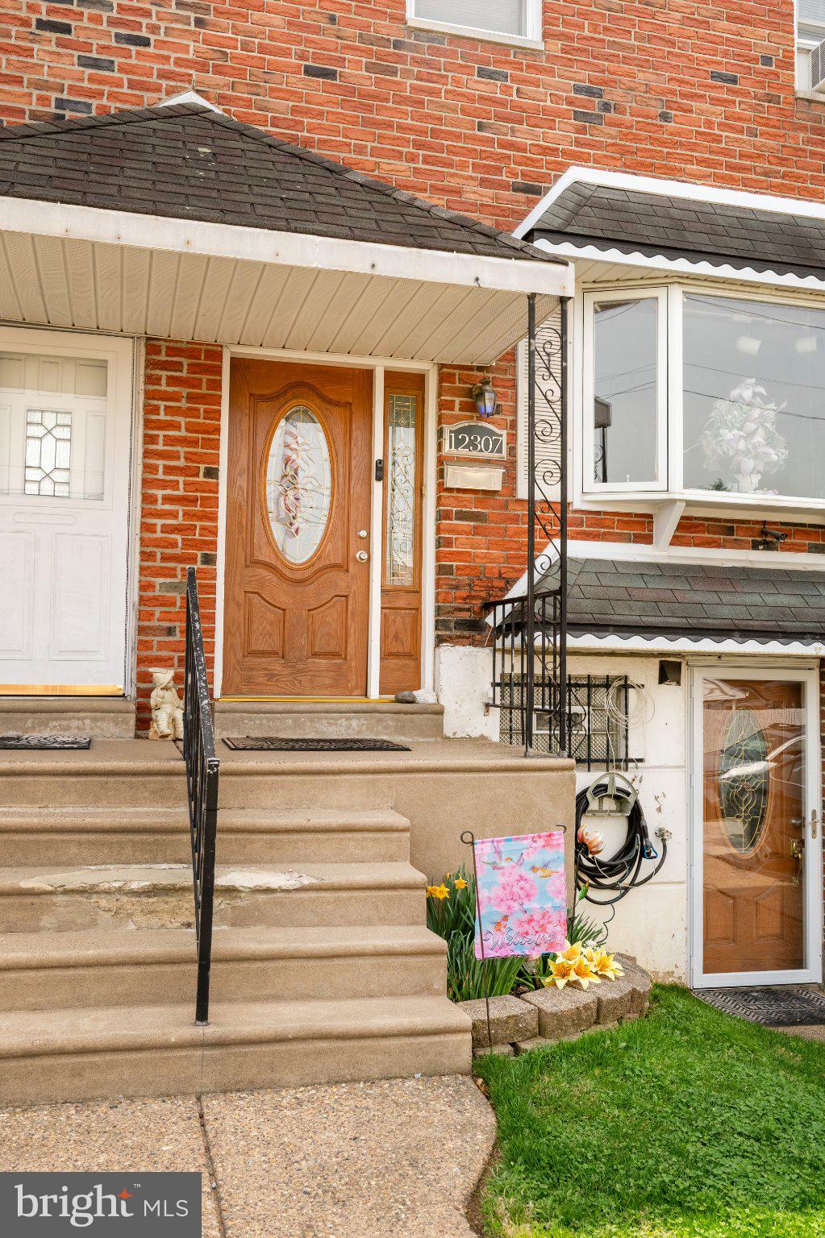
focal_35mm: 30
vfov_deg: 61.9
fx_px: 1032
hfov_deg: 43.6
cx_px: 412
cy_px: 619
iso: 320
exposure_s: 1/2500
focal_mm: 30
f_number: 8
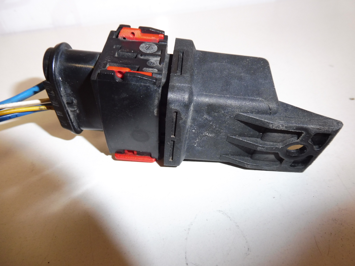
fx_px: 246
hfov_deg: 71.6
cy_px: 133
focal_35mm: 24
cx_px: 178
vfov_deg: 56.8
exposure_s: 1/60
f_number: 3.5
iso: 200
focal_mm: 4.3
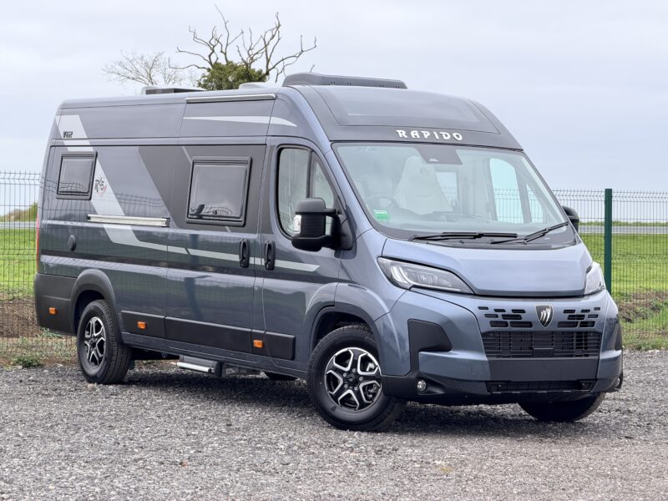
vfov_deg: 14.8
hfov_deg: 19.6
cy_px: 250
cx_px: 334
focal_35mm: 100
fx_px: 1930
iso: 50
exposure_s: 1/121
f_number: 2.8
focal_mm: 16.89
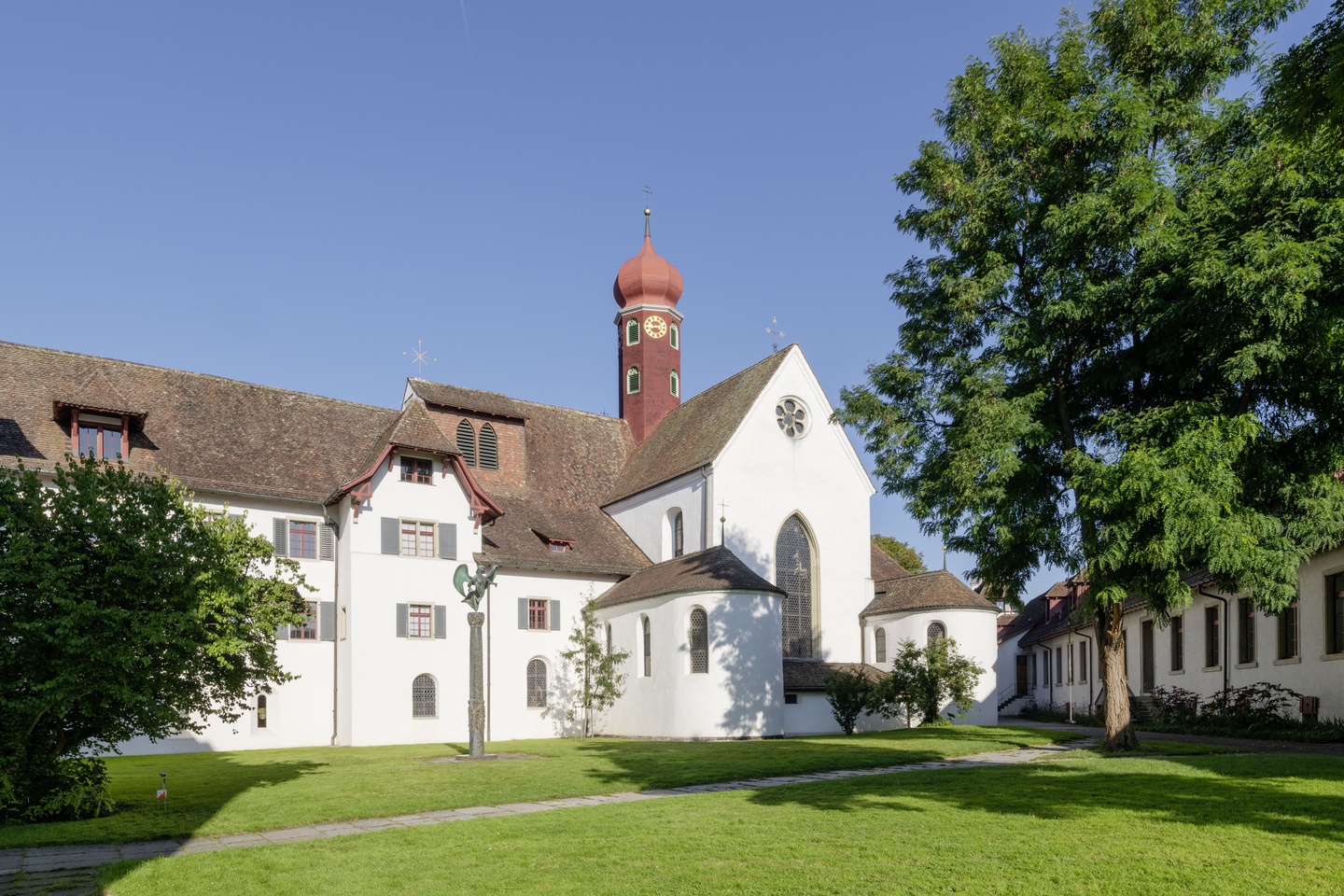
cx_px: 672
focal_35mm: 21
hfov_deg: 81.2
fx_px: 784
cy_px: 448
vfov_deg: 59.5
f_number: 16
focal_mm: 21
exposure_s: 1/100
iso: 100
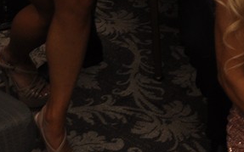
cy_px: -65
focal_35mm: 117
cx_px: 281
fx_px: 778
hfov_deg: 17.1
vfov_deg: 10.8
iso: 400
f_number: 5
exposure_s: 1/60
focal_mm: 22
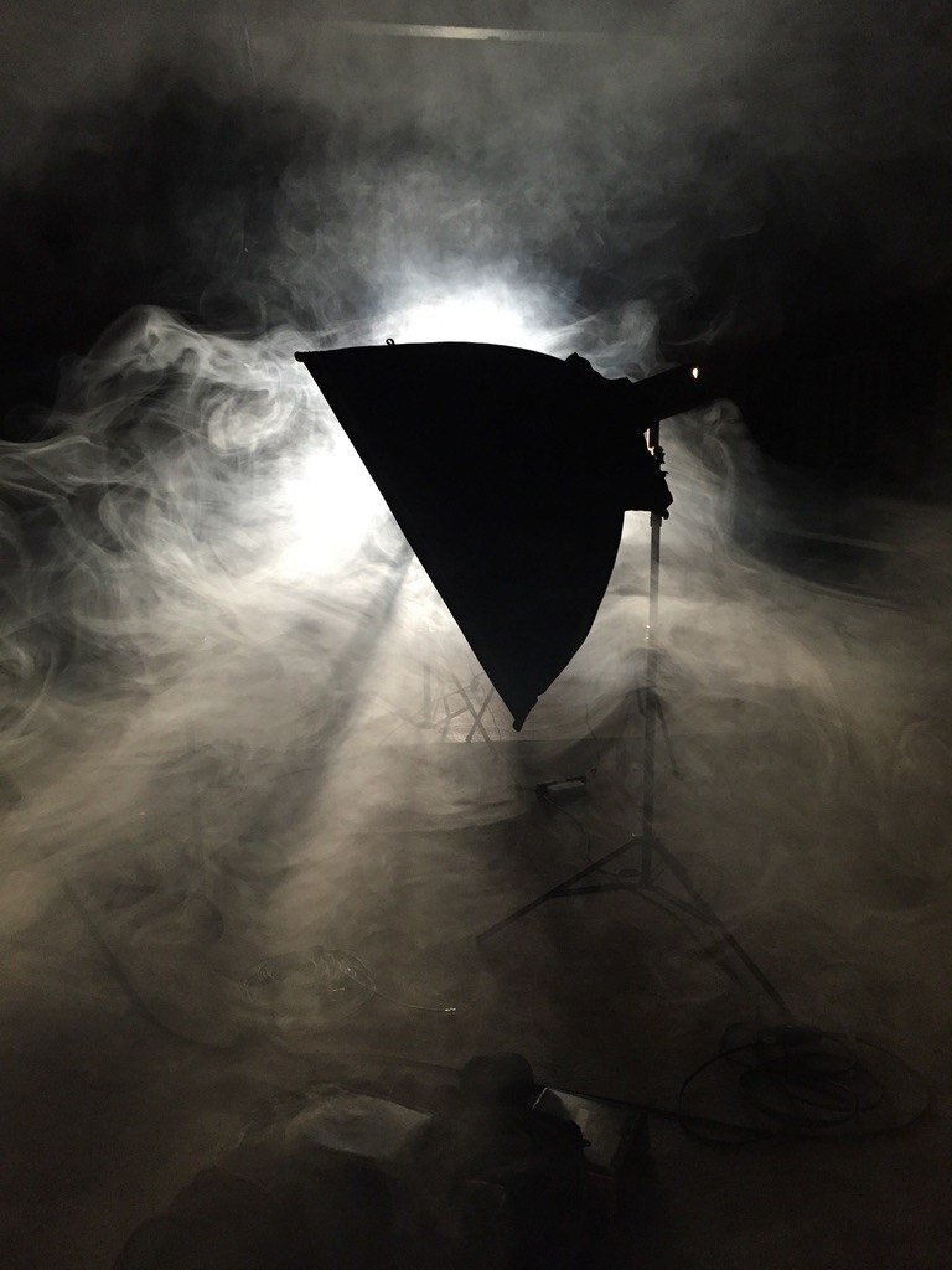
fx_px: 1063
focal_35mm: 29
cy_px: 635
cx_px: 476
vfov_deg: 61.7
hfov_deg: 48.2
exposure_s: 1/20
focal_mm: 4.15
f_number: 2.2
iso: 250
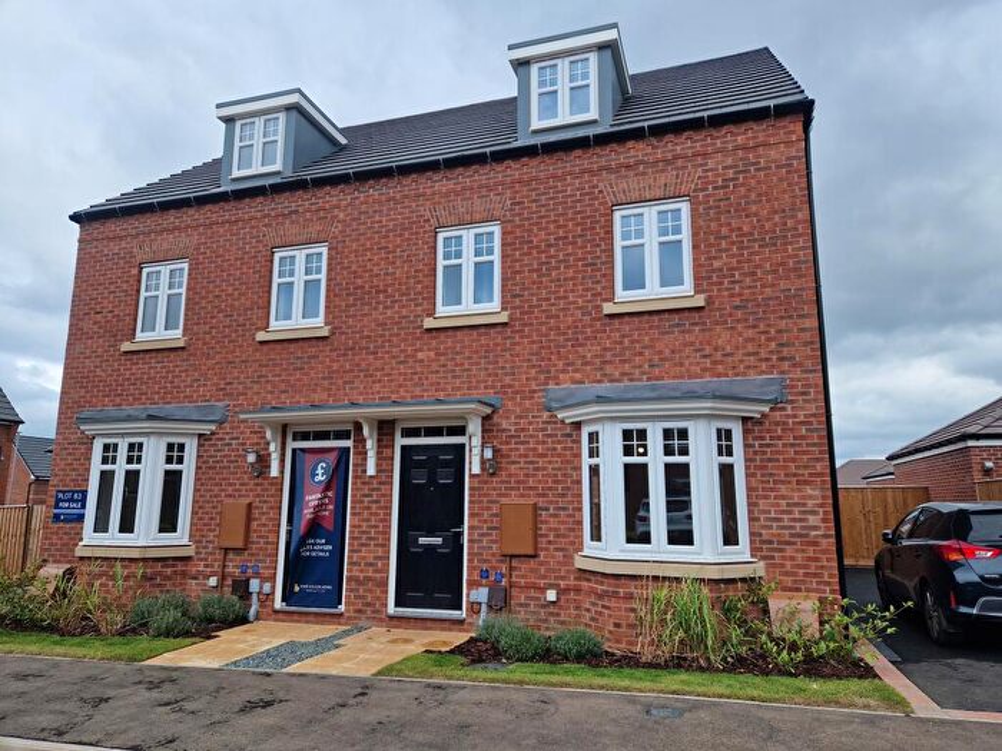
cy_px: 376
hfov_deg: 73.9
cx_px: 501
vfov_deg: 58.9
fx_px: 666
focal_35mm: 23
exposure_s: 1/686
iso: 50
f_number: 1.8
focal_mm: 5.4
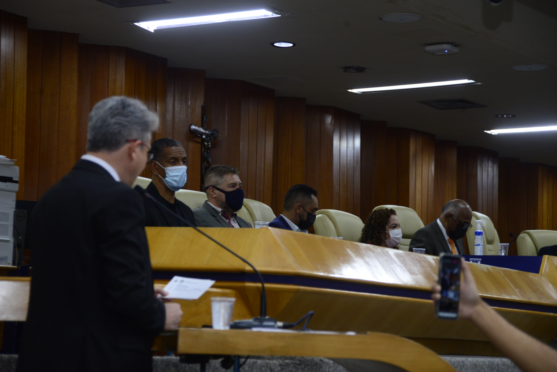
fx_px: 1470
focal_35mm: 95
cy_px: 186
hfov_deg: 21.5
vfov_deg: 14.4
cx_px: 278
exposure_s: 1/60
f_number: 5.6
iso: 2000
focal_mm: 95
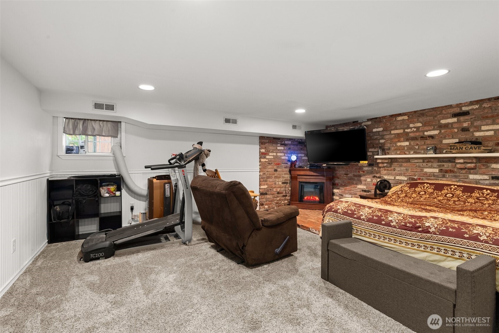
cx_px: 250
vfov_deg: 73.8
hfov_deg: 96.7
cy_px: 166
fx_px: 222
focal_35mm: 16
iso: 500
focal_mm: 16
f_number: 8
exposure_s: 2
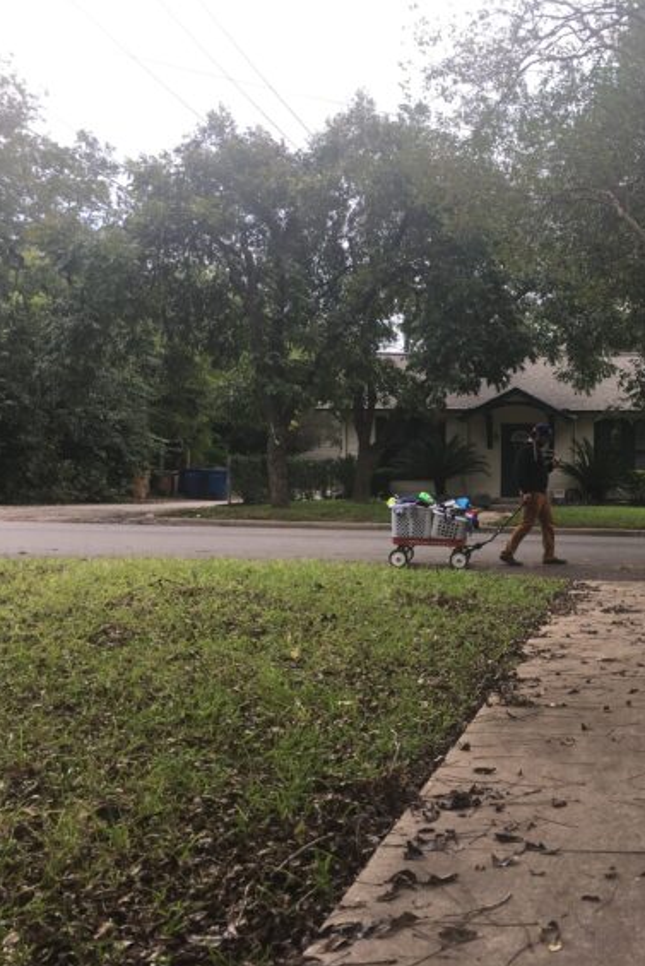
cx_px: 565
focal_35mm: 41
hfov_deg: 31.3
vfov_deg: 47.4
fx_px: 1101
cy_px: 477
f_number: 2.2
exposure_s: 1/236
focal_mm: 4.15
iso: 25
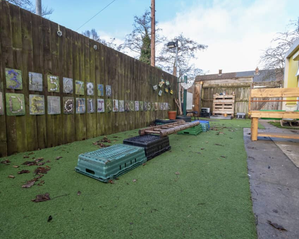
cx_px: 147
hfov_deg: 89.6
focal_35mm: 17
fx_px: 150
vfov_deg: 77.0
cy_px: 119
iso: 200
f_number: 5
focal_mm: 10
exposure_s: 1/100
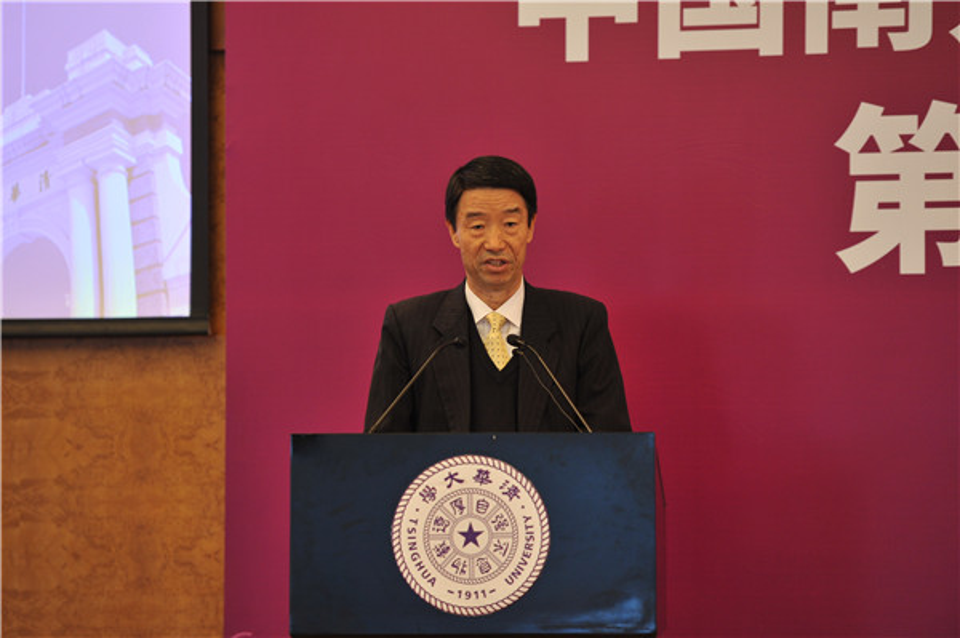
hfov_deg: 13.3
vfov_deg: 8.8
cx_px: 480
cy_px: 319
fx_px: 4130
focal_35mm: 155
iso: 1250
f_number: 3.2
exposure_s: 1/160
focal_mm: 155
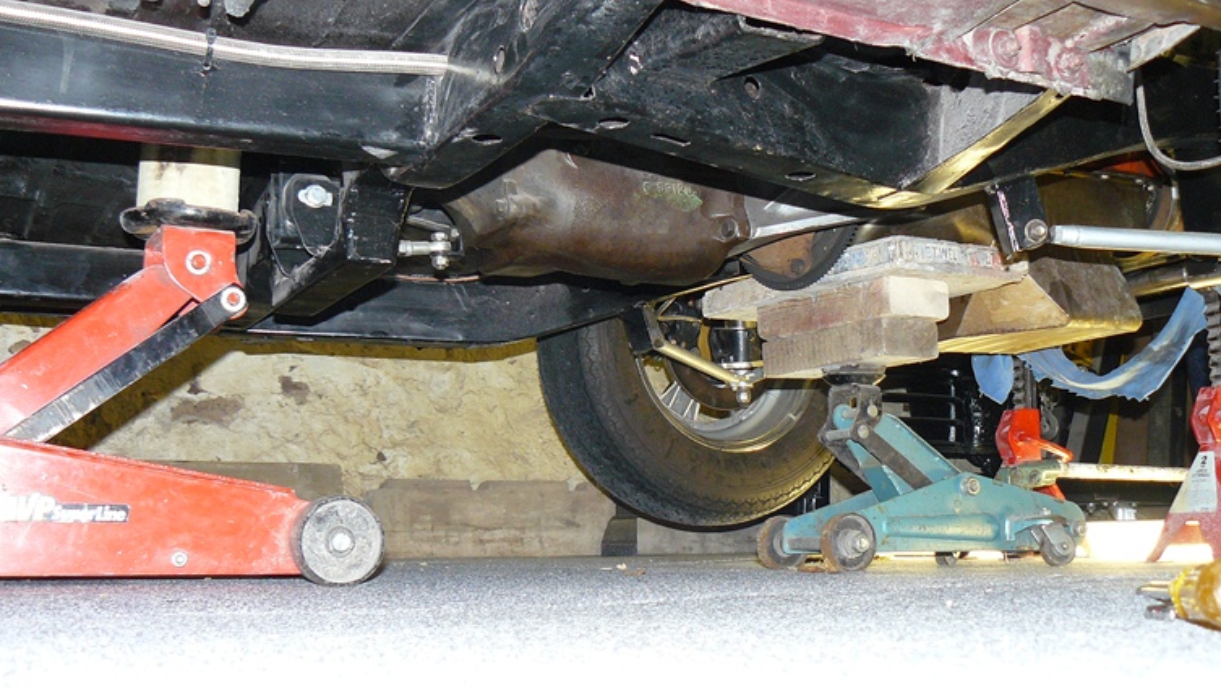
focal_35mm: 40
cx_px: 606
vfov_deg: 29.7
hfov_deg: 50.5
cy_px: 352
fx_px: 1295
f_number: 2.8
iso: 200
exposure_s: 1/30
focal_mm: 6
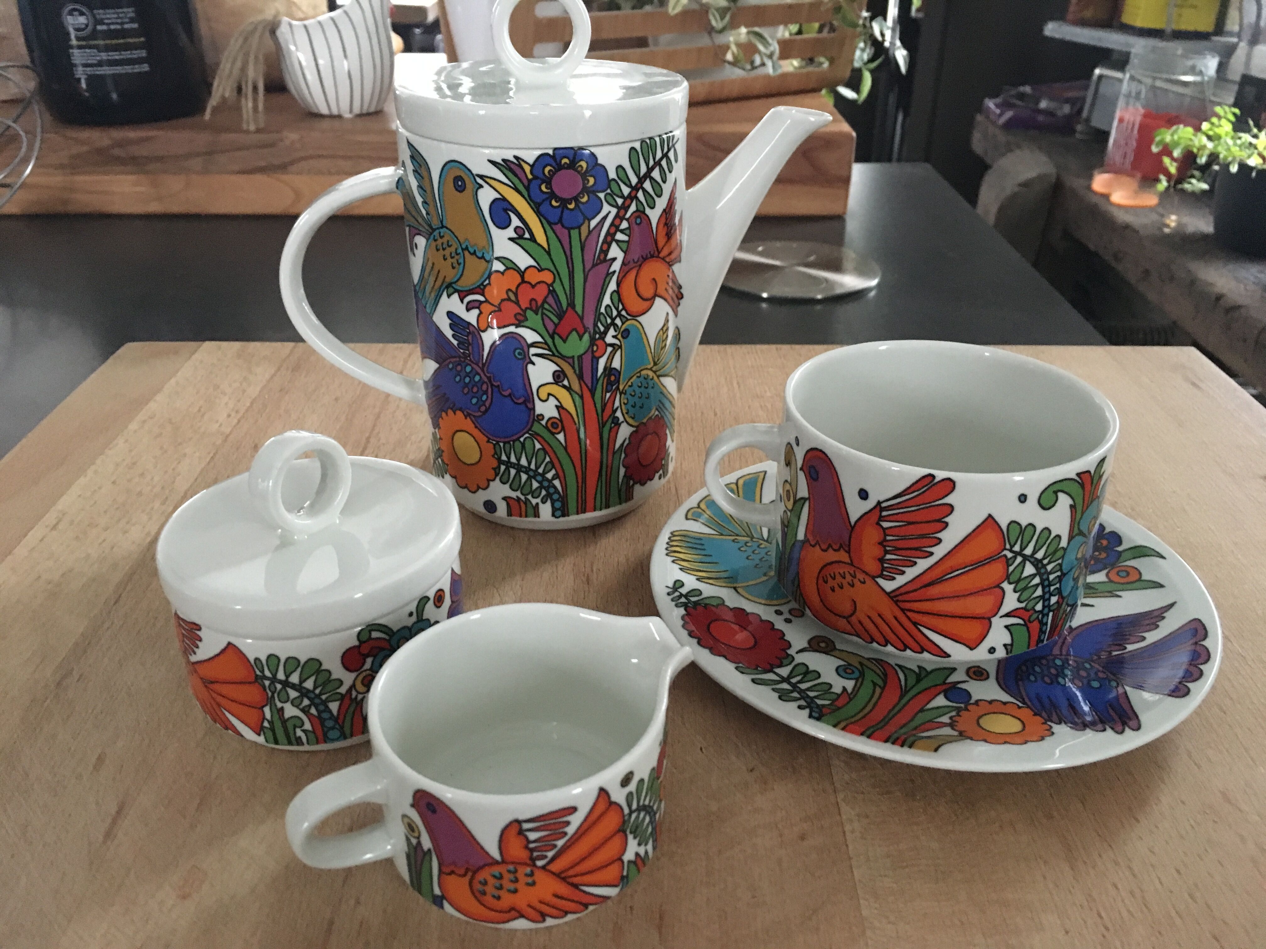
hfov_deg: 61.7
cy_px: 474
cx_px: 633
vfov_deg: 48.2
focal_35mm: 29
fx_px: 1061
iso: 400
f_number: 2.2
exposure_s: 1/17
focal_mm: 4.15
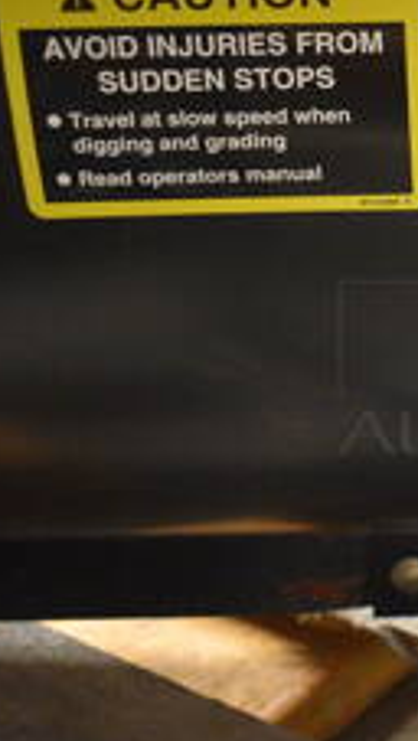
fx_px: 1495
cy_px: 294
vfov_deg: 27.8
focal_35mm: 76
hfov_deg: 14.5
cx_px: 683
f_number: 3.5
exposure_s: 1/20
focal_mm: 18
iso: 3200
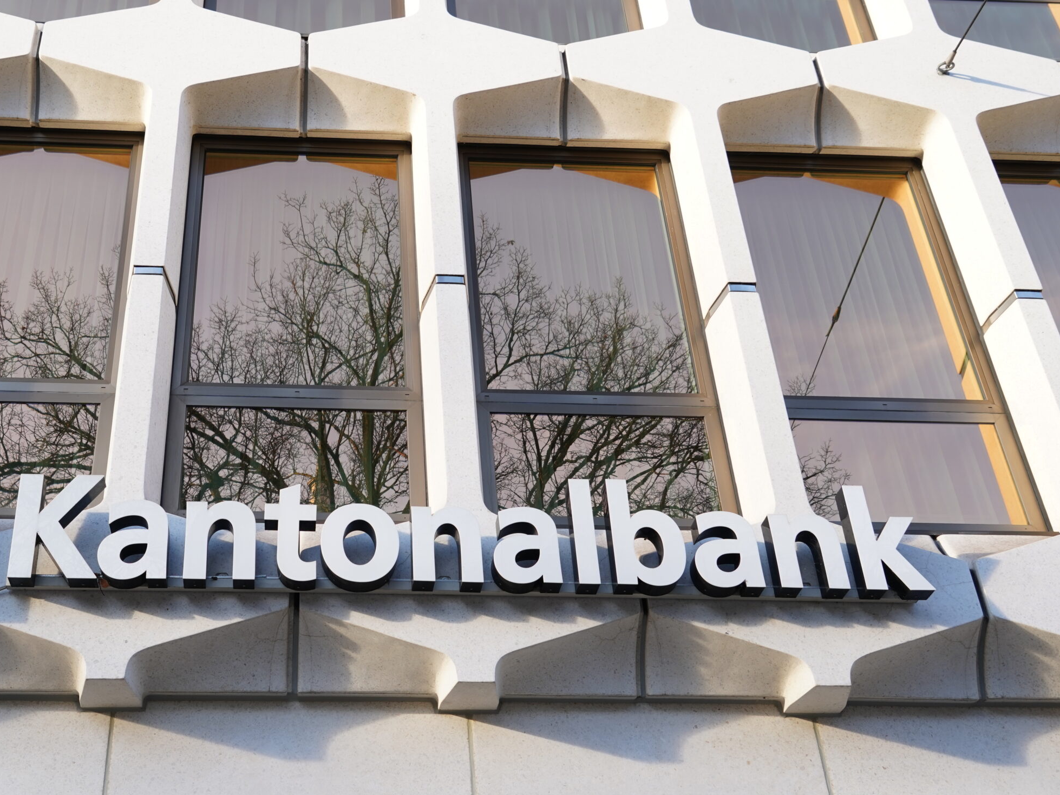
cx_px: 392
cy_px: 384
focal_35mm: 44
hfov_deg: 42.6
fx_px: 1348
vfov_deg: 32.9
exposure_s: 1/100
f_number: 6.3
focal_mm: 35
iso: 250
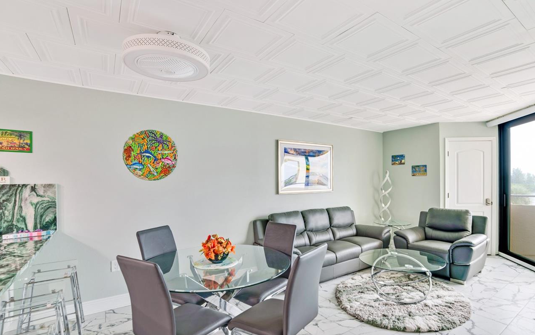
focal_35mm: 18
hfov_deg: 90.7
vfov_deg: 64.9
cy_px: 184
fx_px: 262
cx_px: 300
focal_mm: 14
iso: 100
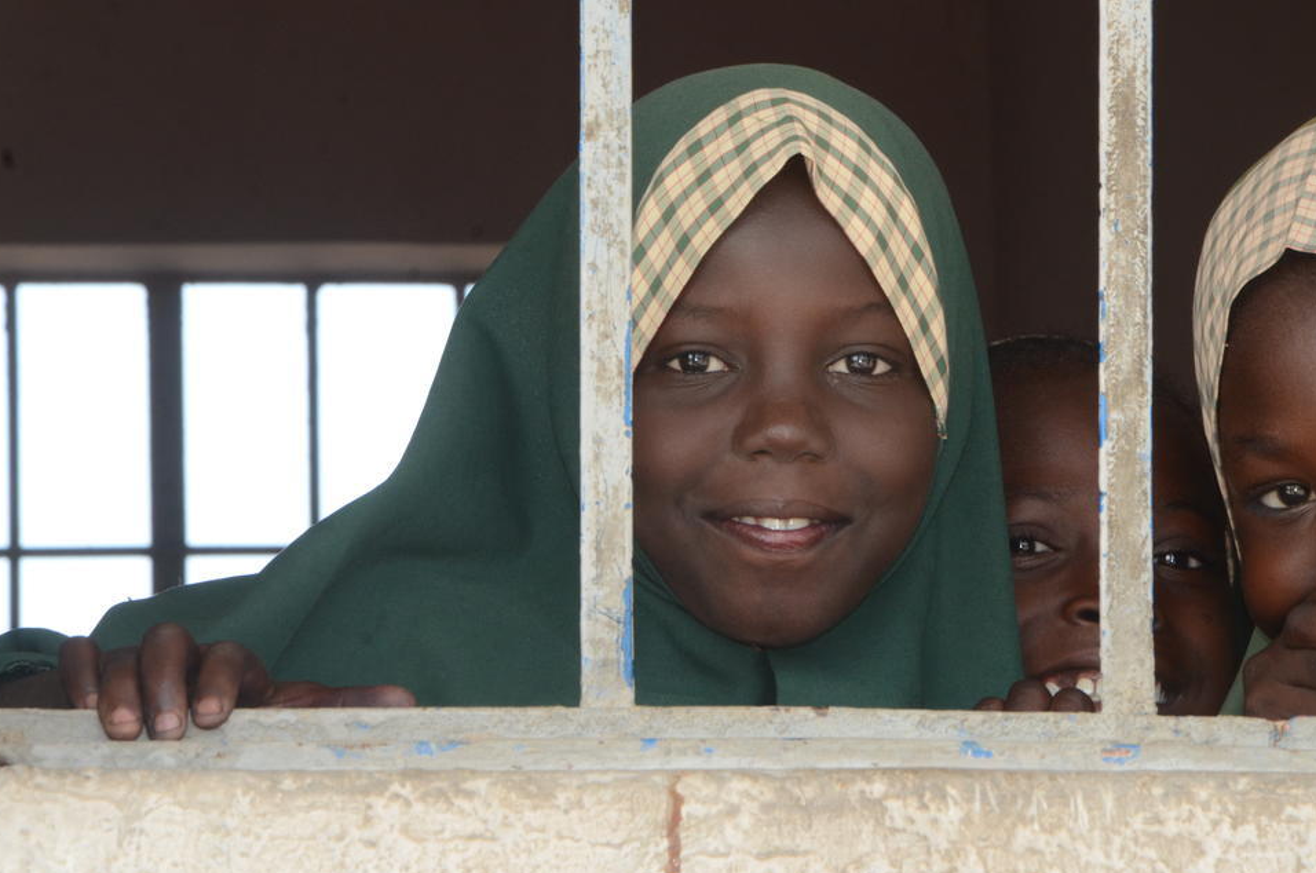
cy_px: 370
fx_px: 7212
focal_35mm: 198
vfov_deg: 6.9
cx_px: 717
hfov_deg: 10.4
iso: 640
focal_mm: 105
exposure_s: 1/60
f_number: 20
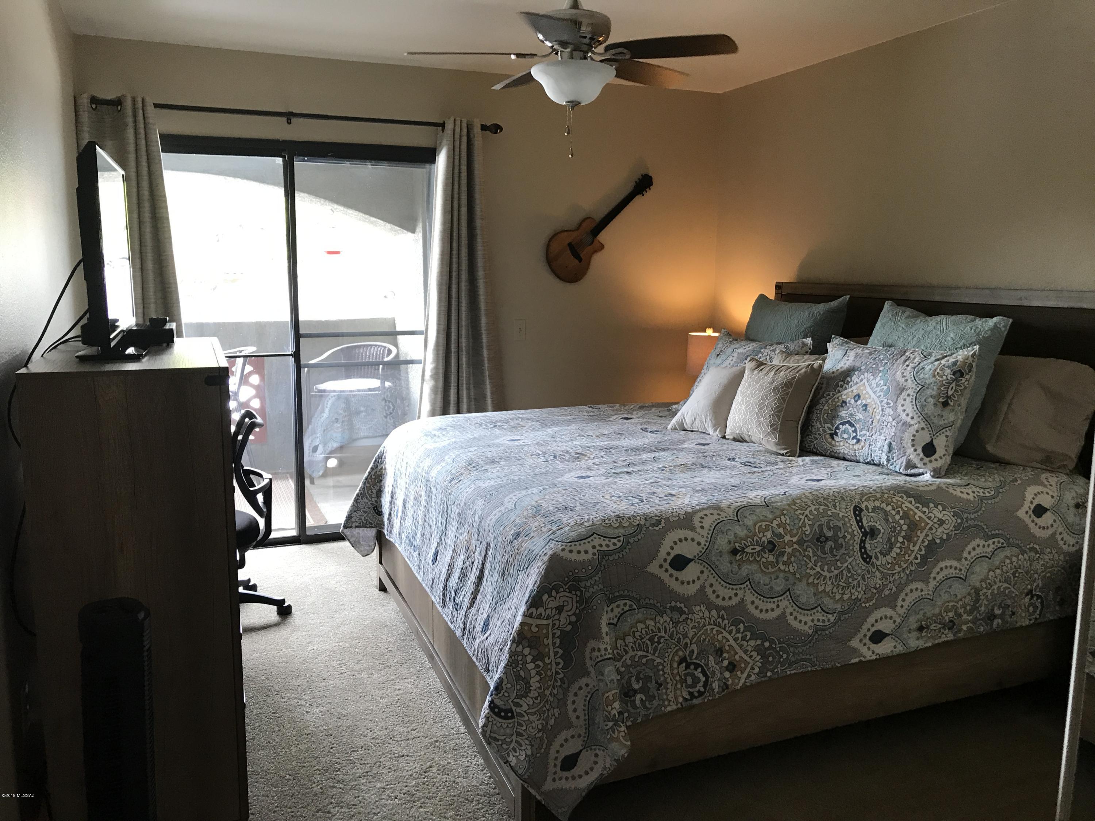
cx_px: 548
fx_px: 886
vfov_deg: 49.7
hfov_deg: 63.4
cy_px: 410
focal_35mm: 28
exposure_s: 1/30
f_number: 1.8
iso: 32
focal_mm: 3.99
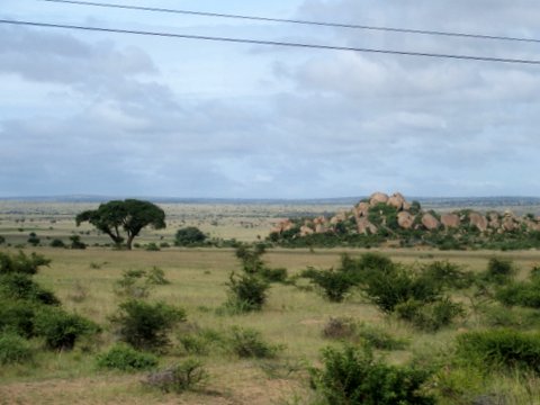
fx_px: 1560
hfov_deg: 19.6
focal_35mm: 100
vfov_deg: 14.8
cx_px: 270
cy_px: 202
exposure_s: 1/800
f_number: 3.5
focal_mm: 21.2
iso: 100
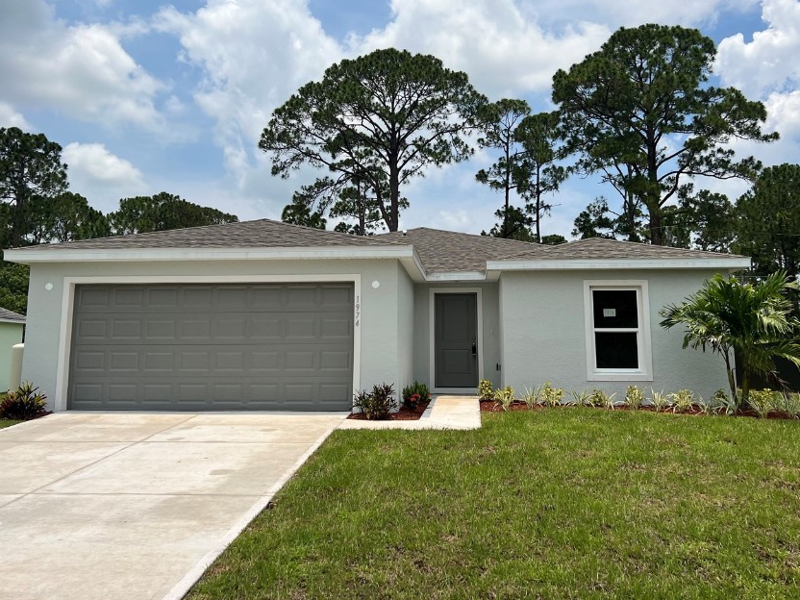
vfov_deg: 43.9
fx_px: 740
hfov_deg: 56.8
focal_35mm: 32
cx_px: 403
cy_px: 238
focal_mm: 5.7
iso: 50
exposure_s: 1/9434
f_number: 1.5
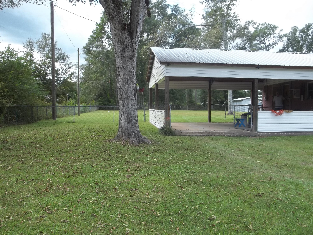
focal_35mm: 33
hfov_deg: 55.4
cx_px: 156
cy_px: 118
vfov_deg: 42.9
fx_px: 298
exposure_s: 1/250
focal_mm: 5.9
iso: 64
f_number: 3.3
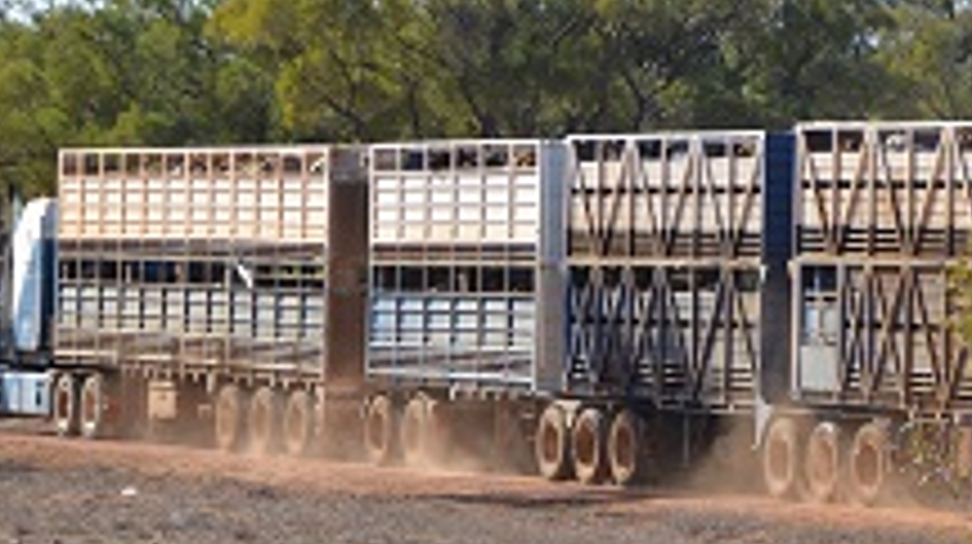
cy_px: 200
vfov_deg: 4.4
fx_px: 7035
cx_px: 608
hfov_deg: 7.9
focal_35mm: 273
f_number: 6.3
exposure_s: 1/800
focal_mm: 75
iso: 200
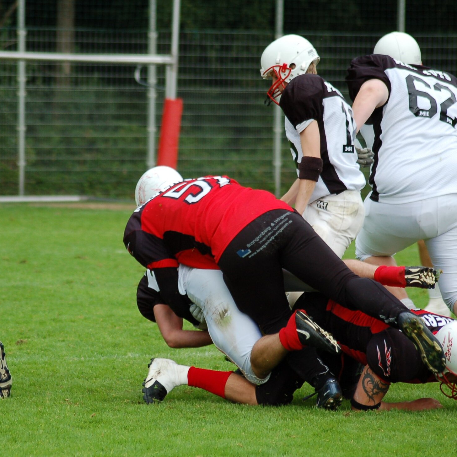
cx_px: 188
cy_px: 228
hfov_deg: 6.7
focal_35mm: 260
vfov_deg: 6.7
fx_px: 3878
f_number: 4.5
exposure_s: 1/500
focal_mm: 135
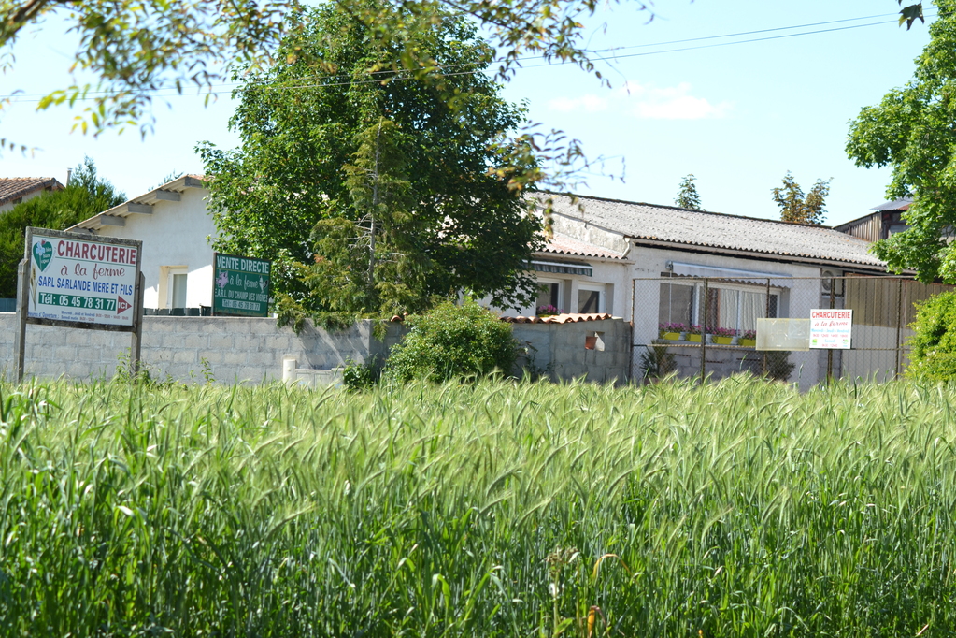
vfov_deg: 13.0
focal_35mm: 105
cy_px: 319
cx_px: 478
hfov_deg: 19.5
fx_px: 2788
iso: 200
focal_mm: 70
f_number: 8
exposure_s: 1/250
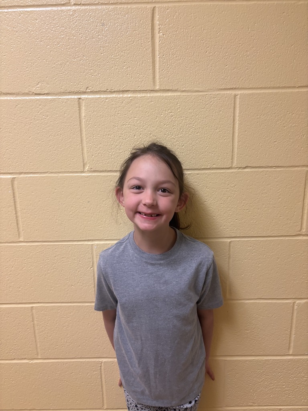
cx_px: 154
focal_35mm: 26
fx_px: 308
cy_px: 206
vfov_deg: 67.3
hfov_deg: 53.1
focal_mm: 5.96
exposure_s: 1/60
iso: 200
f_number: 1.6
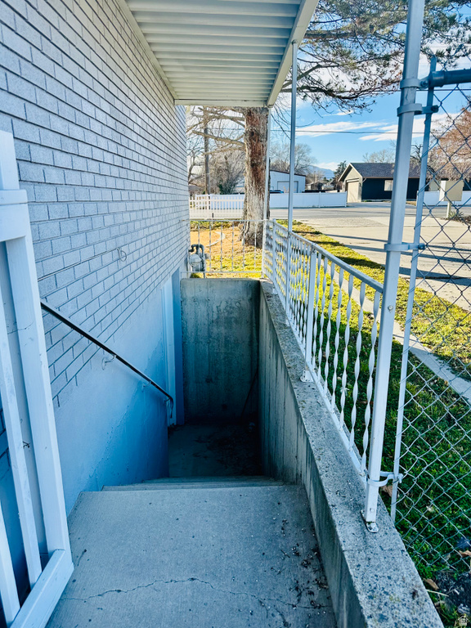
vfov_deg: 71.6
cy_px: 314
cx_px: 236
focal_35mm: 24
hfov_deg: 56.8
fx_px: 435
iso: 80
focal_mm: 6.86
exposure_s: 1/872
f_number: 1.78
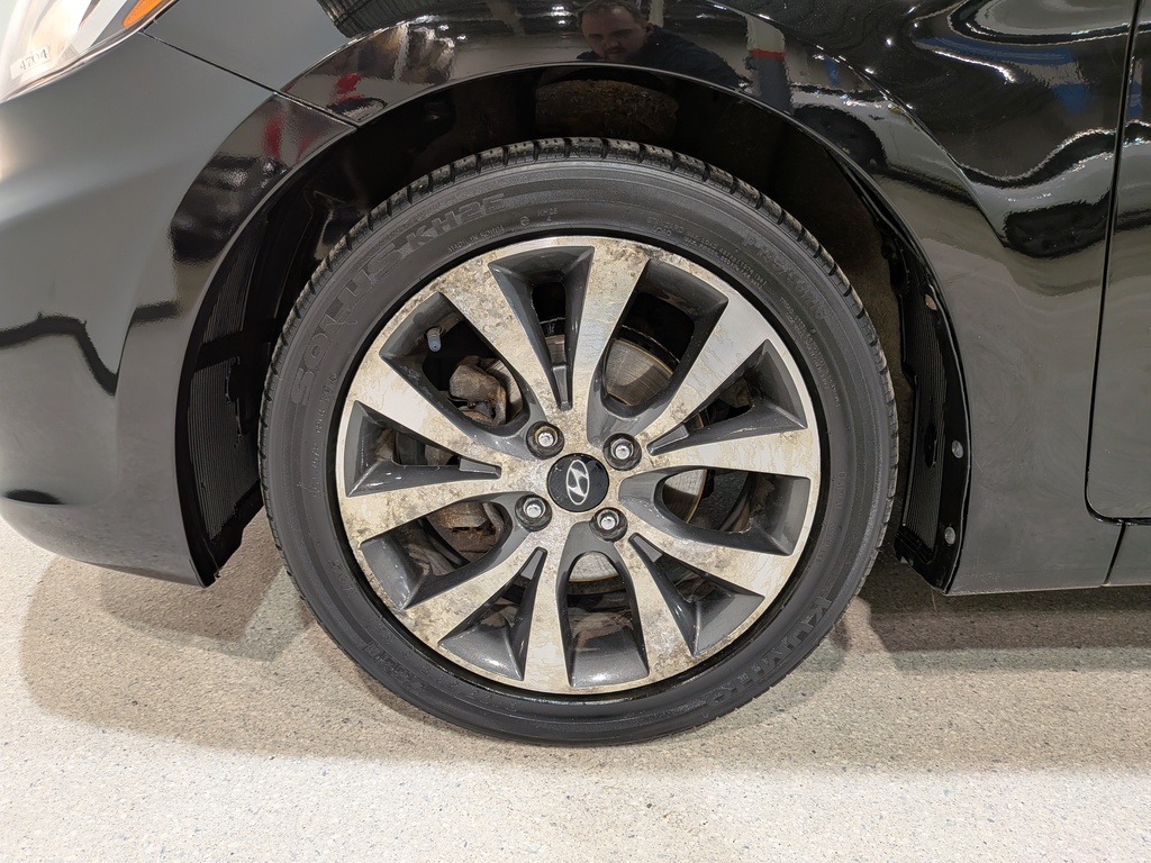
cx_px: 576
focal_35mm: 24
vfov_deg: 56.8
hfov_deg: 71.6
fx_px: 798
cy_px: 432
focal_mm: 4.53
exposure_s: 1/25
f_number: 1.7
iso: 35
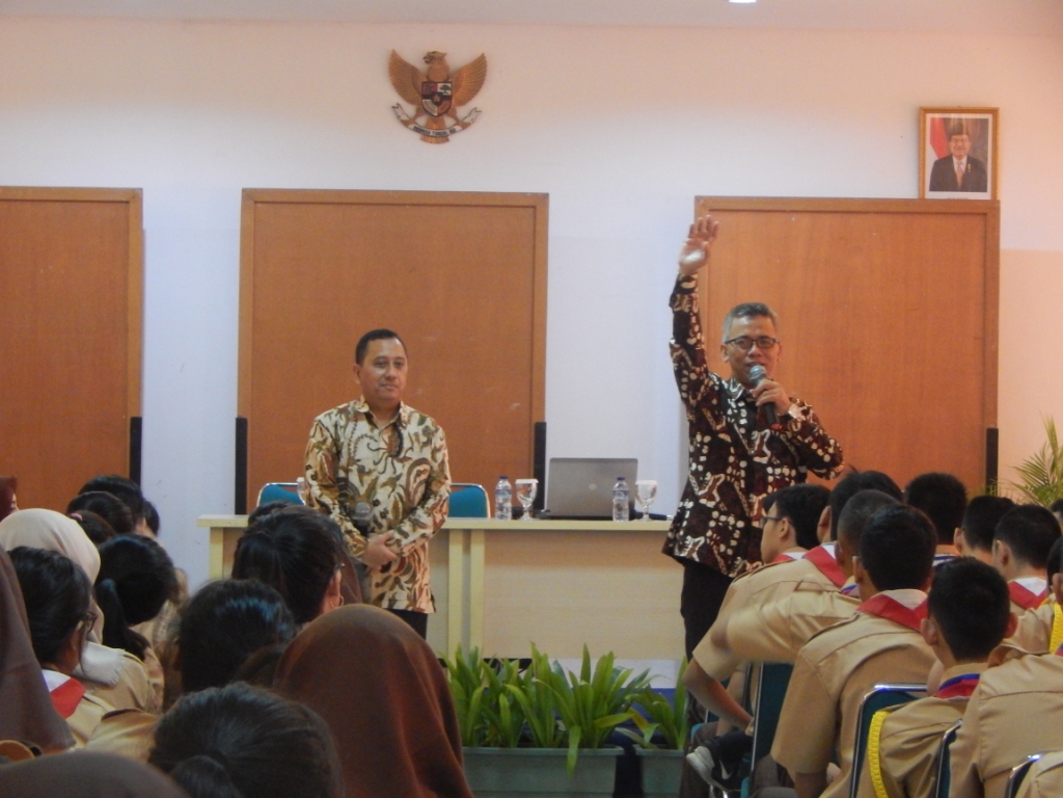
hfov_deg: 14.0
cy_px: 399
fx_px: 4330
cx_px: 532
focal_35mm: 141
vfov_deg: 10.5
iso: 800
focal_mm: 25.3
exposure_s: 1/15
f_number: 4.9
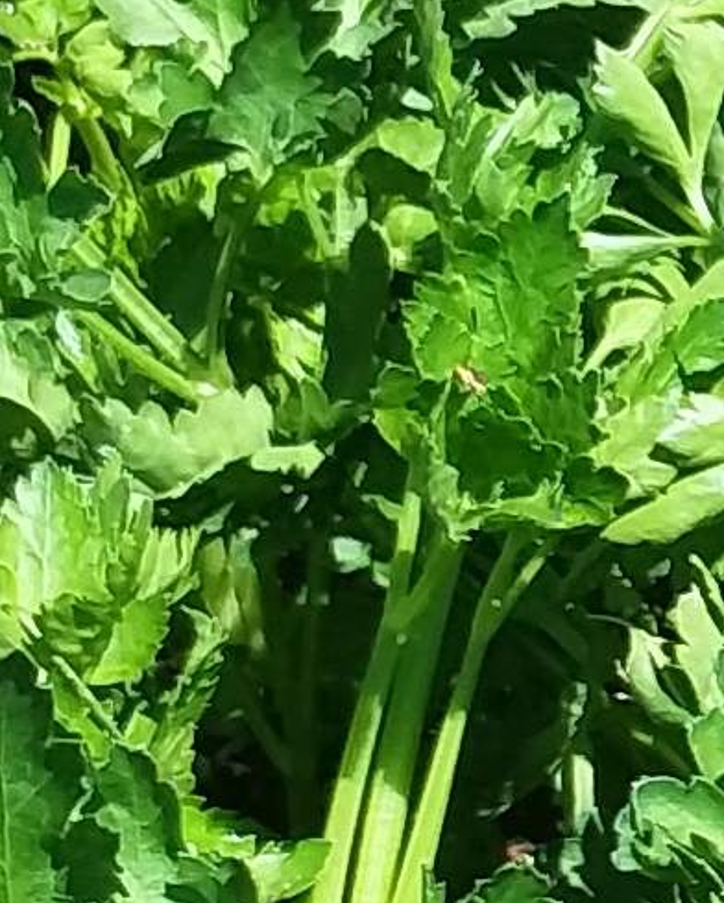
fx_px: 3986
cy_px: 395
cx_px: 1178
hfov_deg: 10.0
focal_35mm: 149
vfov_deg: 12.9
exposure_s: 1/680
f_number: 1.9
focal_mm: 2.47
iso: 40
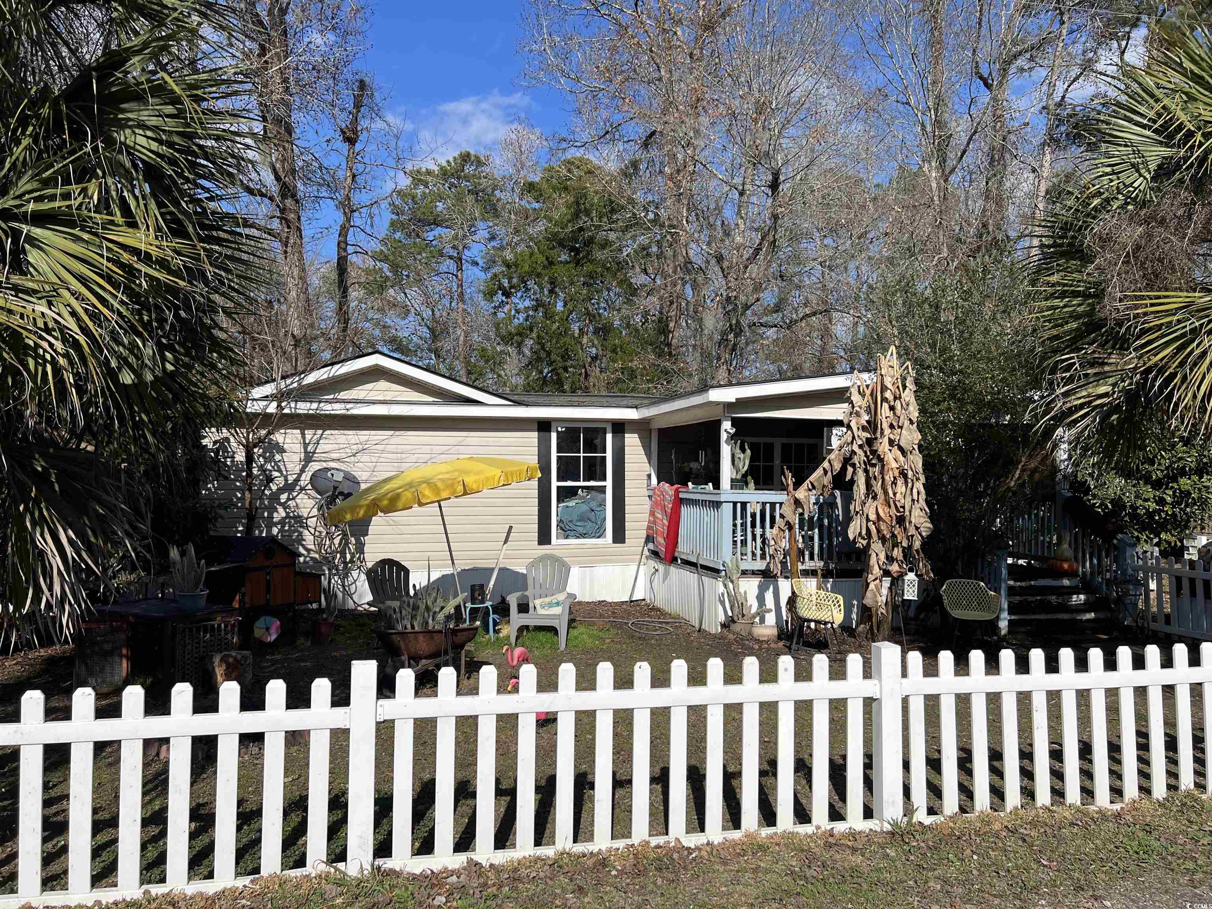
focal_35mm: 26
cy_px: 454
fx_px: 910
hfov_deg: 67.3
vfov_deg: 53.1
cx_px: 606
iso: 50
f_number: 1.5
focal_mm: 5.7
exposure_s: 1/8000
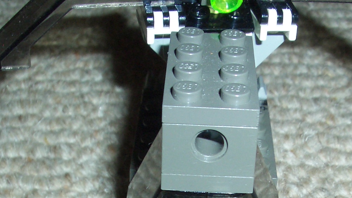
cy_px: 260
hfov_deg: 24.1
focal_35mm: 88
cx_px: 230
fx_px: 822
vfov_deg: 13.3
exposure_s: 1/60
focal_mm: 5.8
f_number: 4.3
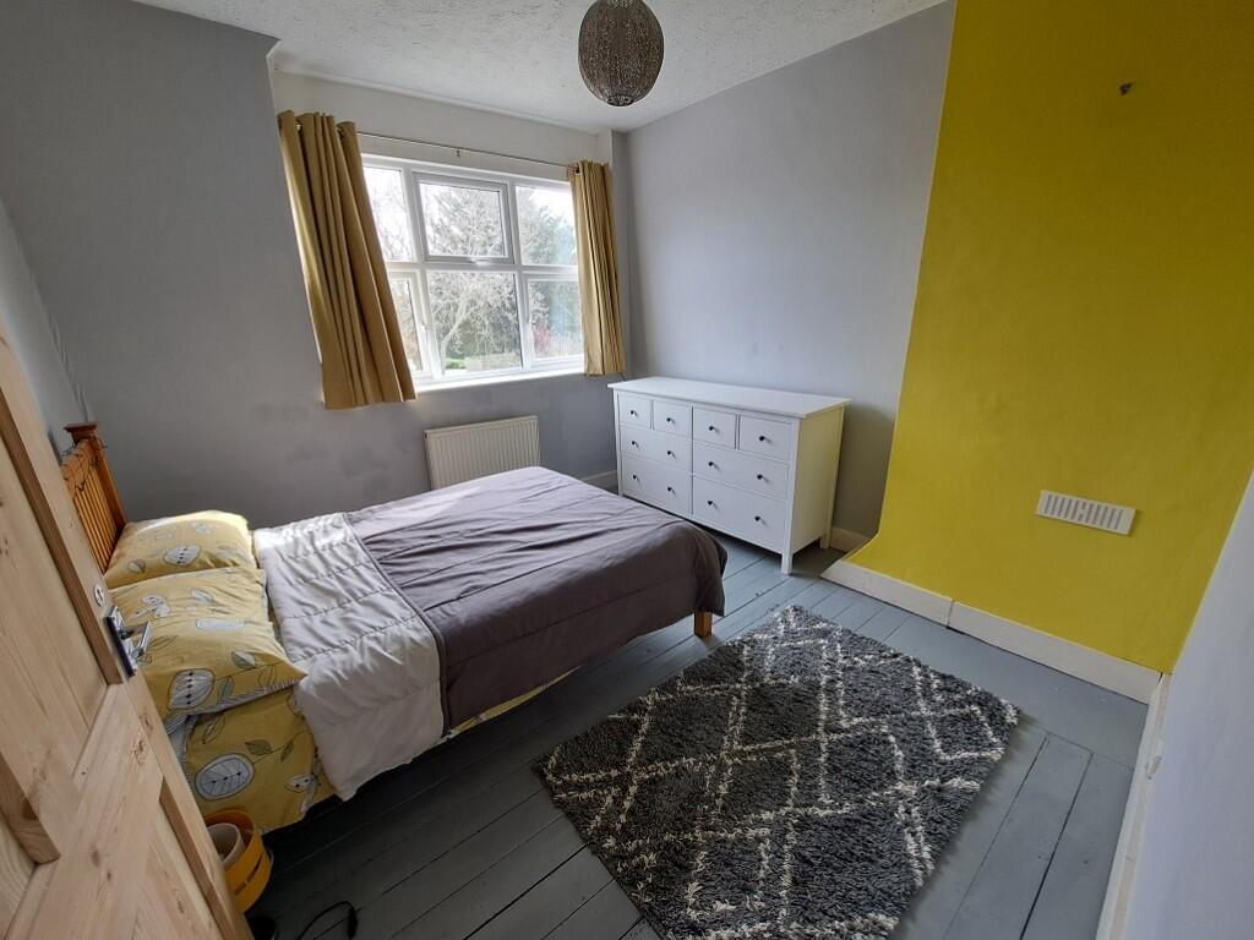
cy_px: 470
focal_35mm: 13
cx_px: 627
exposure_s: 1/50
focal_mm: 1.74
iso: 64
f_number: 2.2
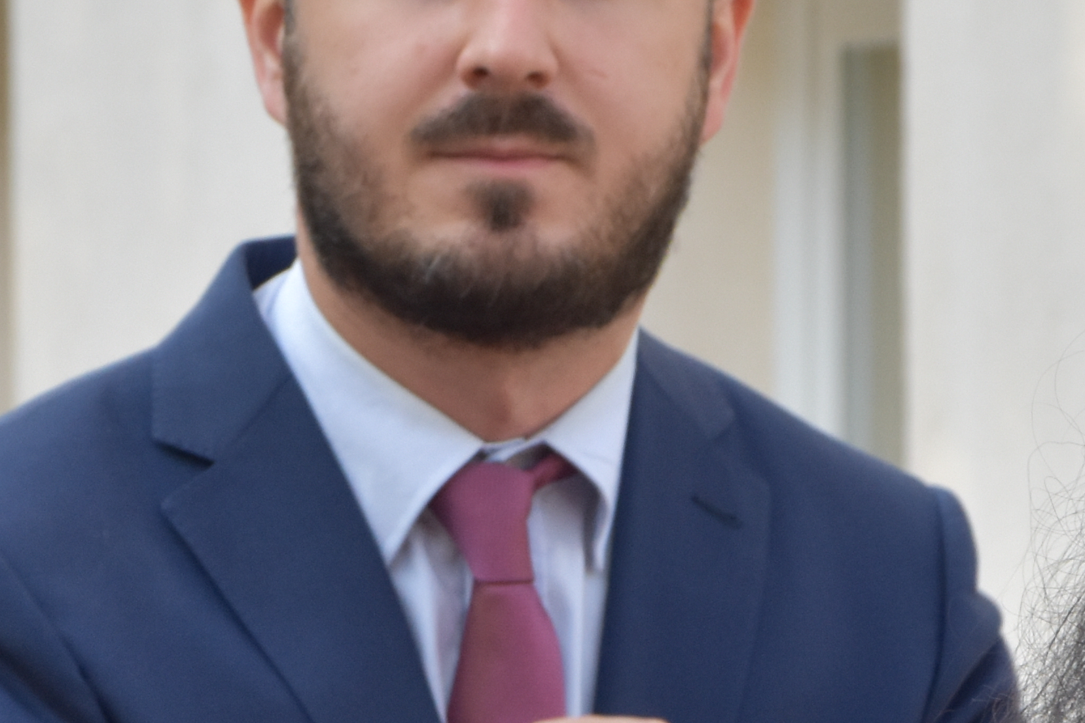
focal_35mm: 380
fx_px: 11451
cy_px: 643
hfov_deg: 5.4
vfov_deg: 3.6
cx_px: 246
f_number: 8
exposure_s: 1/400
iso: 800
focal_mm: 70
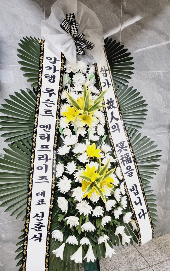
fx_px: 207
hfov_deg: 44.5
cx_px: 95
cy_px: 137
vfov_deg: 66.5
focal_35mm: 28
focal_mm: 5.4
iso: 250
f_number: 1.8
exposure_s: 1/60
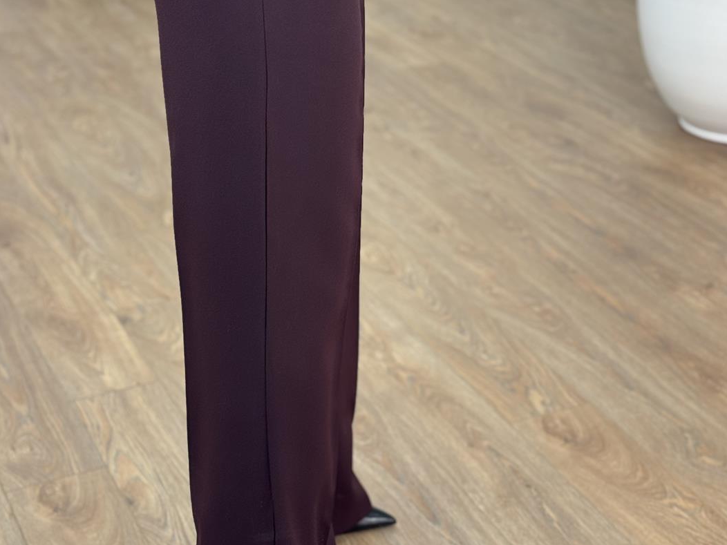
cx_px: 336
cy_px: 198
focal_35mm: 73
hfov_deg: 26.7
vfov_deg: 20.1
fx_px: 1533
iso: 50
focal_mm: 6.76
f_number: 1.78
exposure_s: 1/100
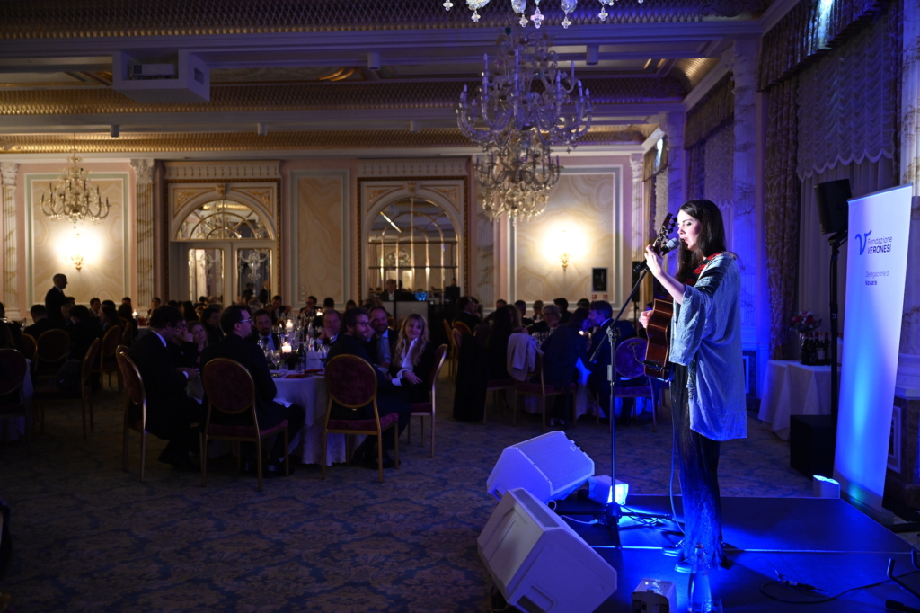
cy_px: 306
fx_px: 805
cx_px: 460
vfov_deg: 41.7
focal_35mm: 32
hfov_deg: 59.5
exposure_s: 1/80
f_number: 2.8
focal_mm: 31.5
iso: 1600
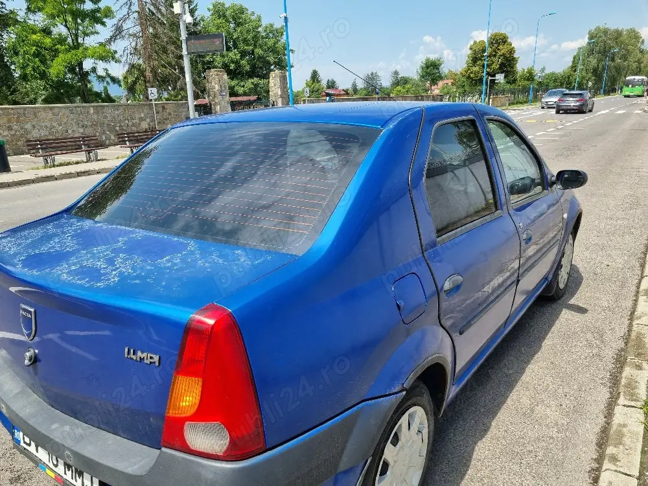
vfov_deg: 53.1
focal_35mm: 26
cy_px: 243
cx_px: 324
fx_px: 487
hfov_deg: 67.3
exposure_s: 1/2000
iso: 50
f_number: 1.8
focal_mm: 5.4
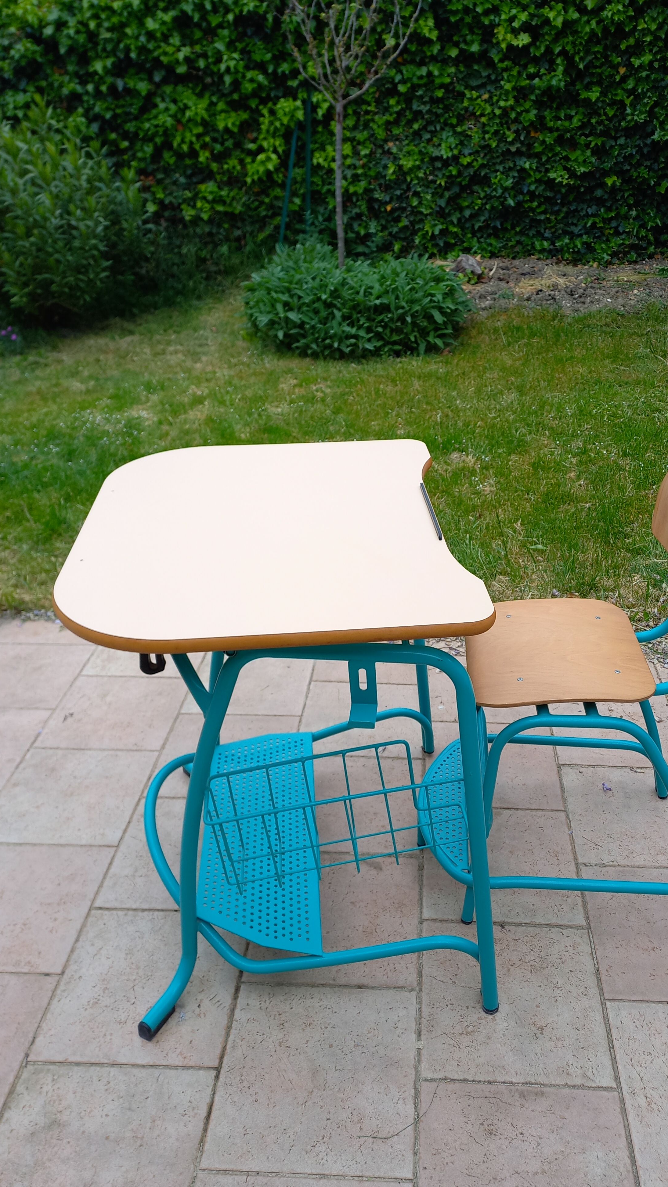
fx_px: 882
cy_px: 607
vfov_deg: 67.9
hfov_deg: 41.3
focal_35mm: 28
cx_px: 396
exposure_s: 1/127
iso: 50
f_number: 1.8
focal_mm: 4.65
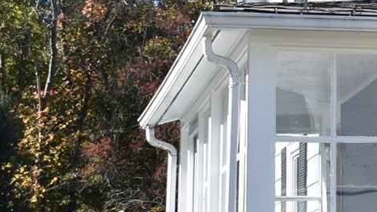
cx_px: 684
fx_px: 2002
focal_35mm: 200
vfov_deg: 6.0
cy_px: 4
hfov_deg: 10.1
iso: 100
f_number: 6.3
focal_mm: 29
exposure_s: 1/320
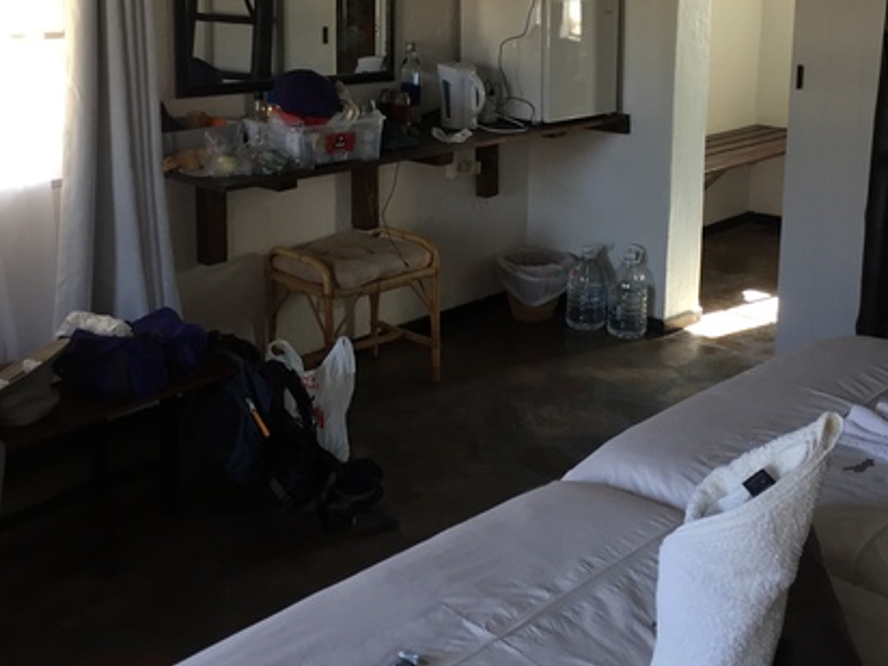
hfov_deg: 42.1
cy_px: 159
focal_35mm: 45
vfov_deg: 31.6
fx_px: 1154
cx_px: 474
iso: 50
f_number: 2.2
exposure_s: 1/33
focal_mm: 4.15
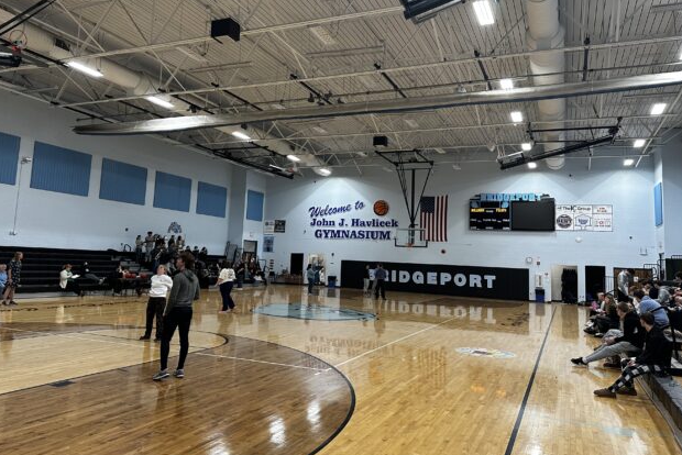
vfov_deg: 46.3
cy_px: 196
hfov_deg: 65.4
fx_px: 531
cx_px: 324
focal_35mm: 28
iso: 200
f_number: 1.78
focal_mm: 6.86
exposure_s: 1/120
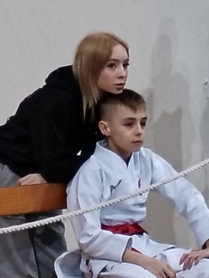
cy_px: 137
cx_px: 129
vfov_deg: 5.5
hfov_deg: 4.1
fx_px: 2891
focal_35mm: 359
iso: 485
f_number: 1.8
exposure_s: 1/60
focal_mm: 4.75
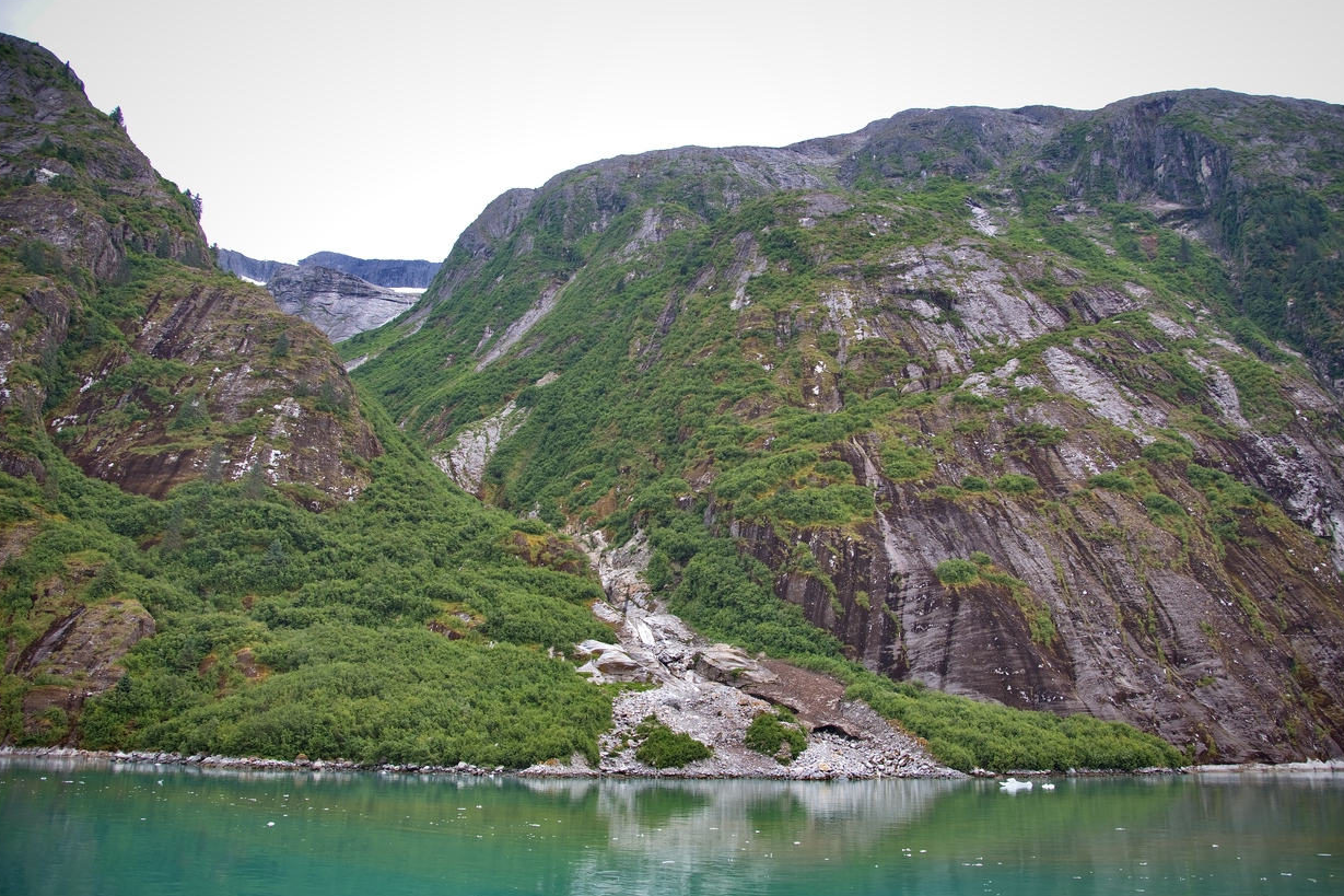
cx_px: 683
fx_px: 933
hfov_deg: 71.5
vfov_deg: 51.3
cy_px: 461
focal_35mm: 25
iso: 100
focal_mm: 24
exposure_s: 1/100
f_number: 5
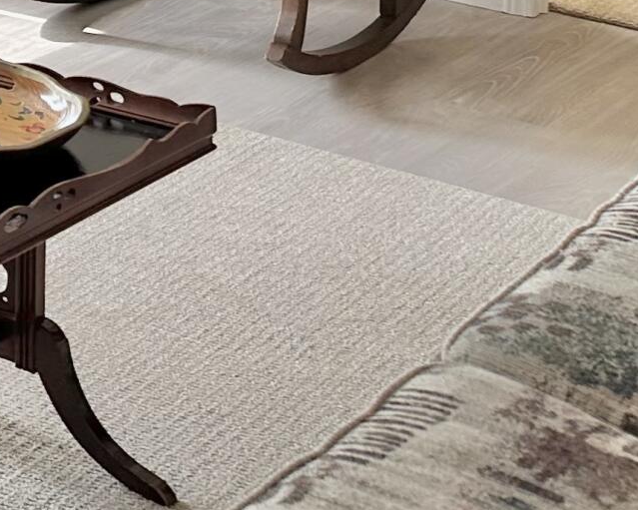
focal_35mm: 110
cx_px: -641
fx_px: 2077
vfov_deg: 12.6
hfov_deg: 14.5
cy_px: -457
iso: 64
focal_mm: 6.86
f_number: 1.78
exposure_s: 1/146
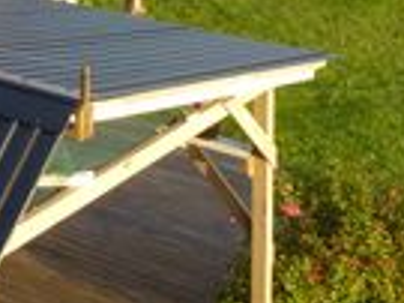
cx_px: -48
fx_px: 1294
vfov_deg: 13.0
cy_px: -51
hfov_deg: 17.1
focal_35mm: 111
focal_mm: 4.3
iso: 100
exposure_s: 1/125
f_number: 4
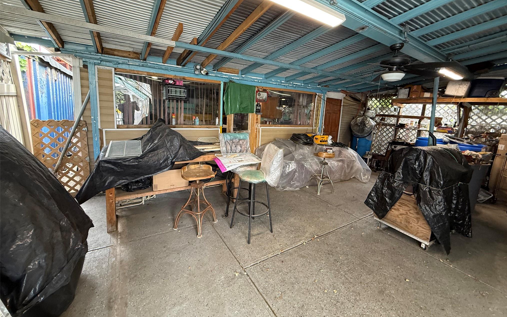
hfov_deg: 101.5
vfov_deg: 74.6
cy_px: 142
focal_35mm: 15
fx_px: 207
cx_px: 256
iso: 320
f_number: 2.2
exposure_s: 1/60
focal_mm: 2.22
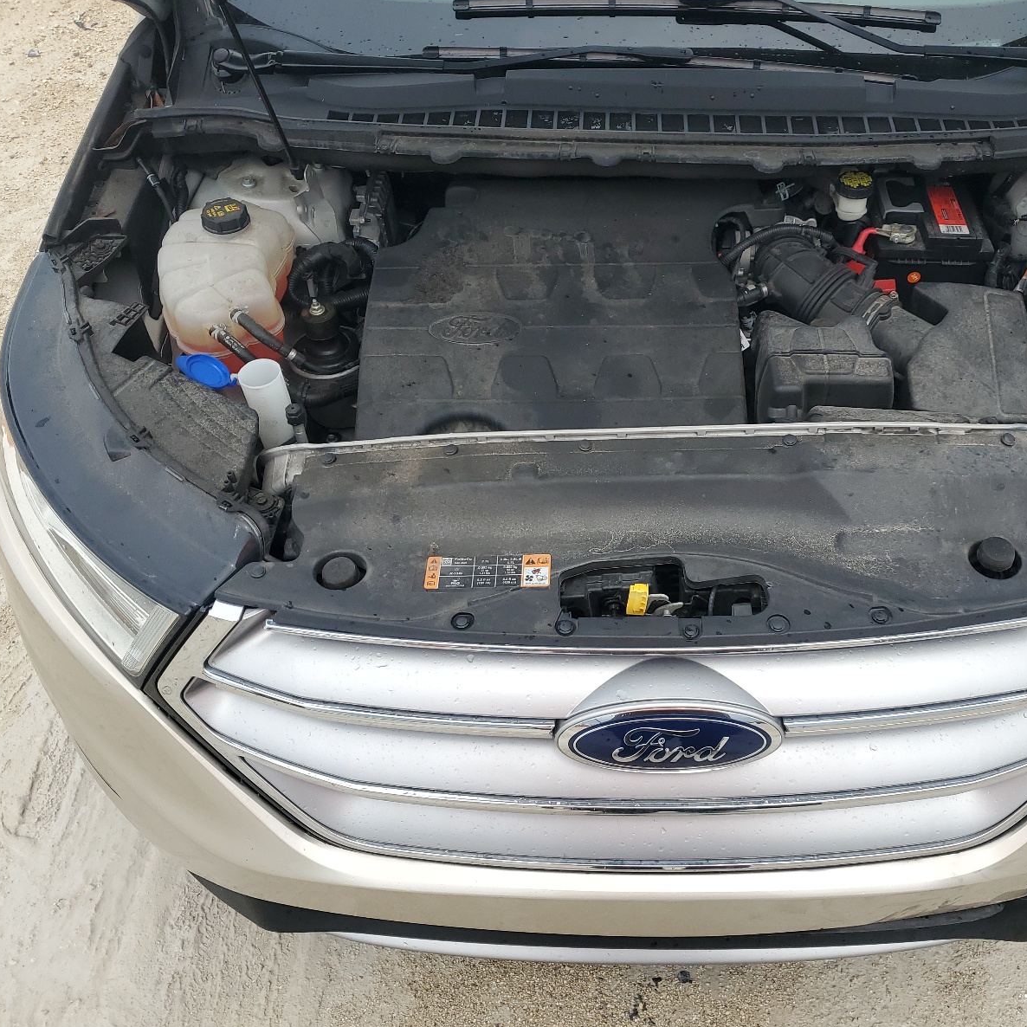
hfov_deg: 52.0
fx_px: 1041
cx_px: 643
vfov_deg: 52.5
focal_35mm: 31
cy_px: 517
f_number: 1.5
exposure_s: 1/2000
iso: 50
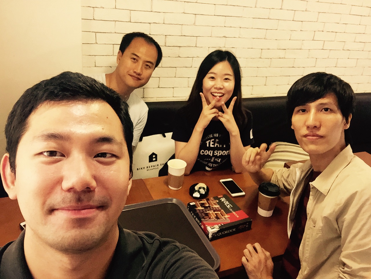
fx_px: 332
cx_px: 186
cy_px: 140
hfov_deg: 58.4
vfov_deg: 45.4
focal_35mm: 31
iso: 200
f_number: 2.2
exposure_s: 1/30
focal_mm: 2.65
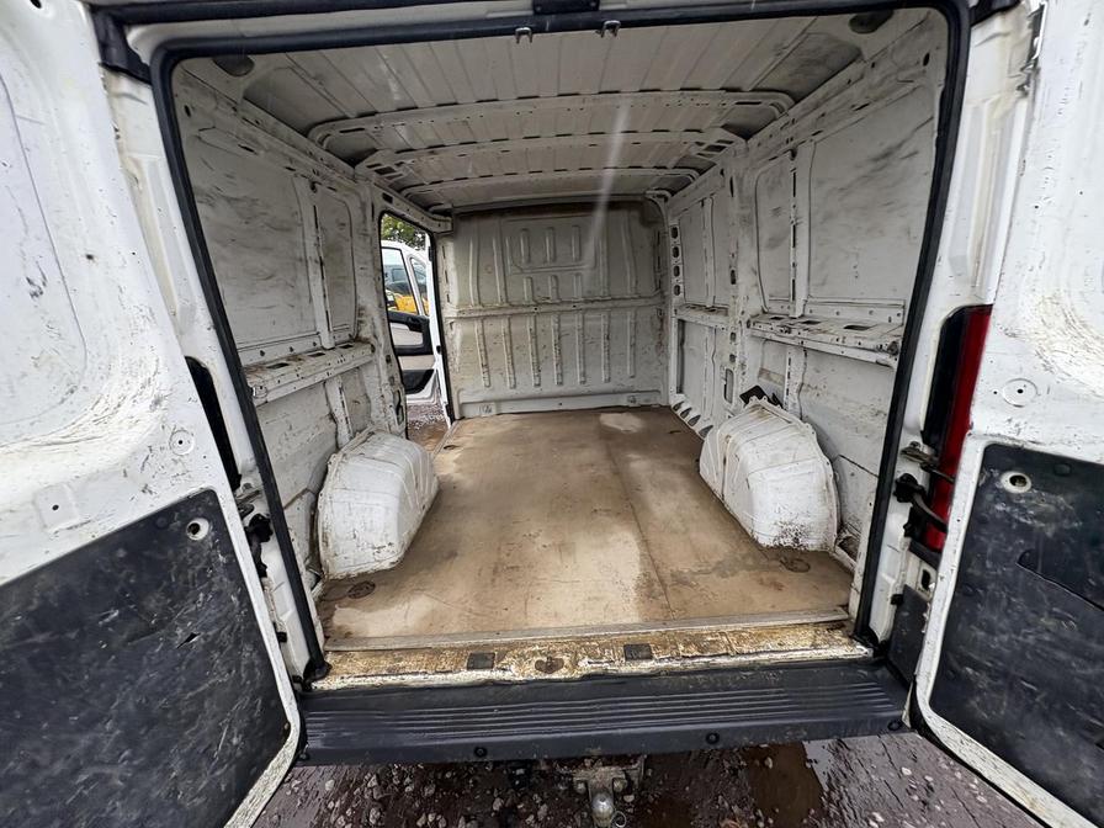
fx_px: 446
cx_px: 552
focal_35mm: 14
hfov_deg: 102.1
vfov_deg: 85.7
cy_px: 414
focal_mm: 2.22
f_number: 2.2
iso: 100
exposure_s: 1/109
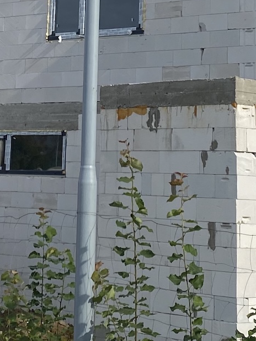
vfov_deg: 17.1
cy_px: -17
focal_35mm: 112
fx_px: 1105
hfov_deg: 13.2
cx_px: 56
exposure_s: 1/3731
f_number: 1.8
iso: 32
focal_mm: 4.25
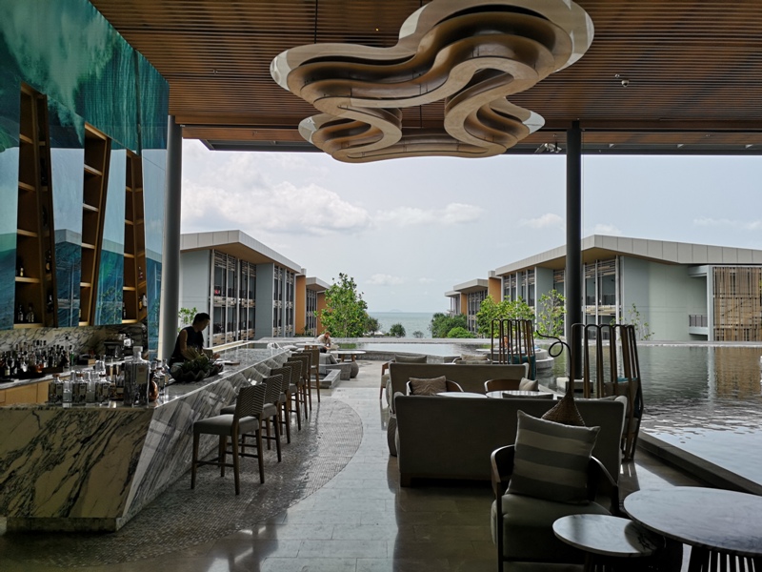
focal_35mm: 27
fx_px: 594
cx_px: 381
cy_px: 286
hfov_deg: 65.3
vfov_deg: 51.4
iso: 50
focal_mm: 3.95
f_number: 1.8
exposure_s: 1/2358
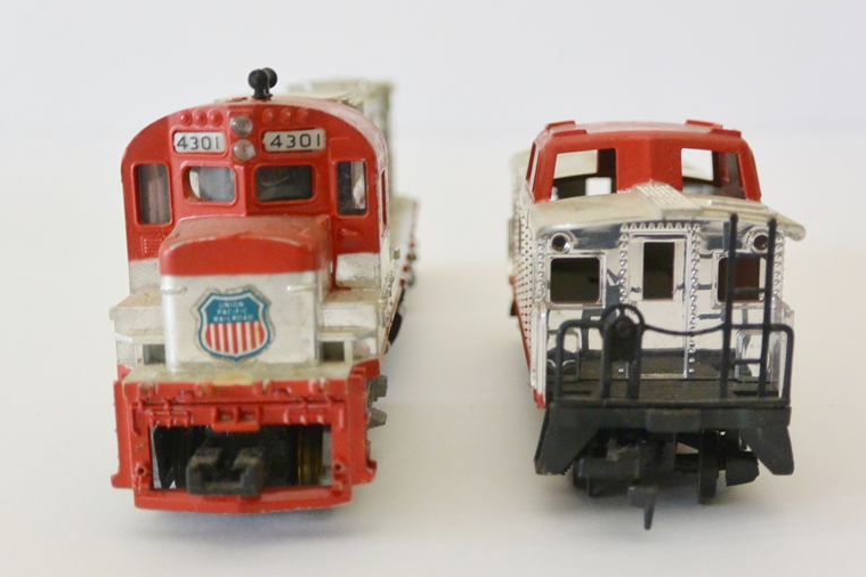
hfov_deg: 34.5
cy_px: 328
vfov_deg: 23.4
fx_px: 1395
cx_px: 440
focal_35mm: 58
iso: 800
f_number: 4.2
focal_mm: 16.3
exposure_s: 1/30
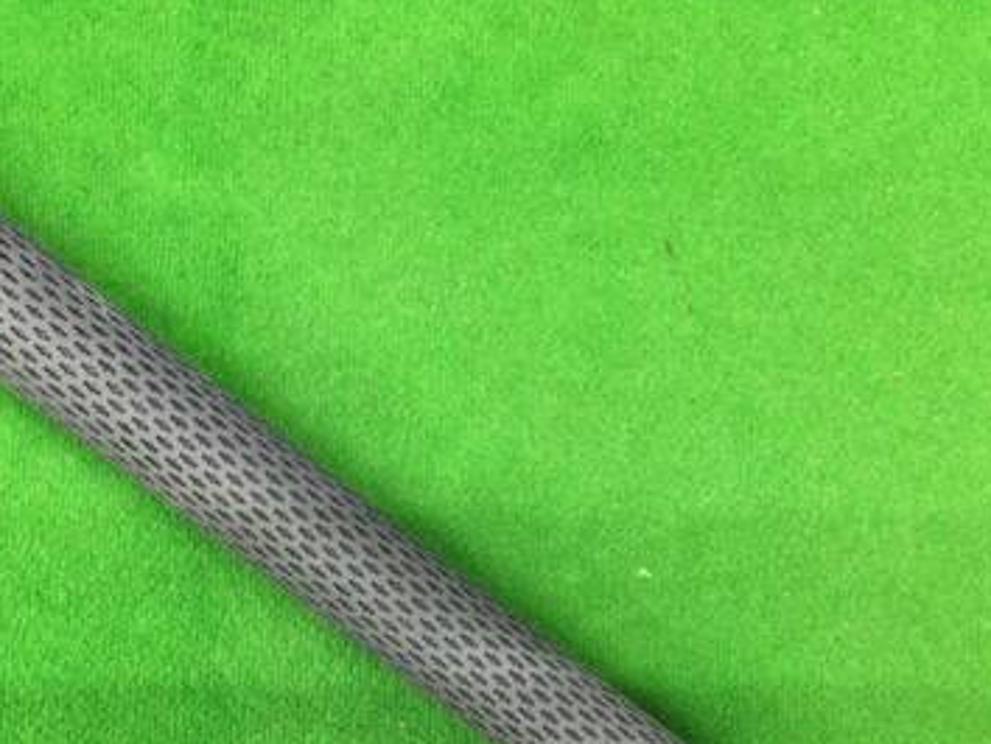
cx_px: 378
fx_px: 1604
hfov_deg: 34.2
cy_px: 641
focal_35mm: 56
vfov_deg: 25.5
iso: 200
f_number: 2.4
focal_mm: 3.3
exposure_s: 1/30
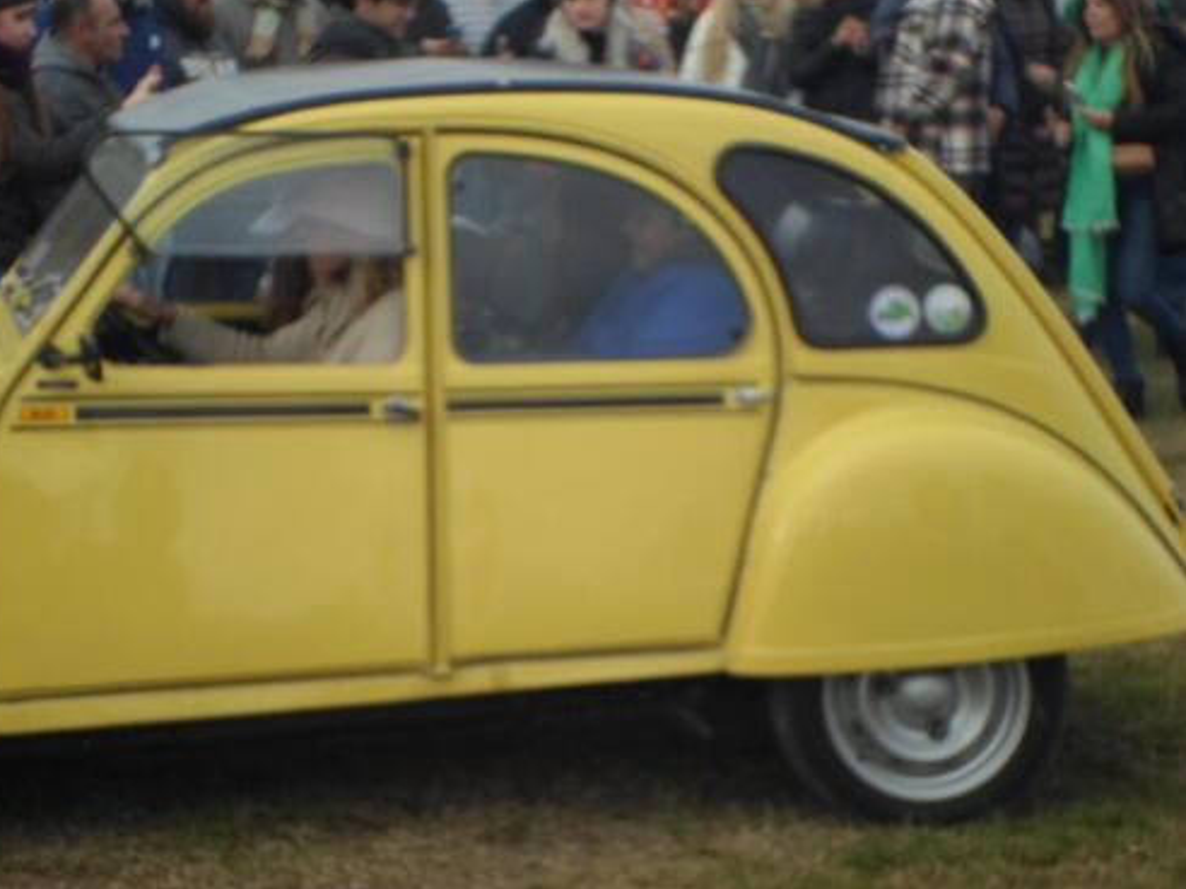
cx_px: 586
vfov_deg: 11.7
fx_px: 4351
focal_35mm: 127
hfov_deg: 15.5
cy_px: 440
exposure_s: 1/125
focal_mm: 22.5
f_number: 6.3
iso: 80
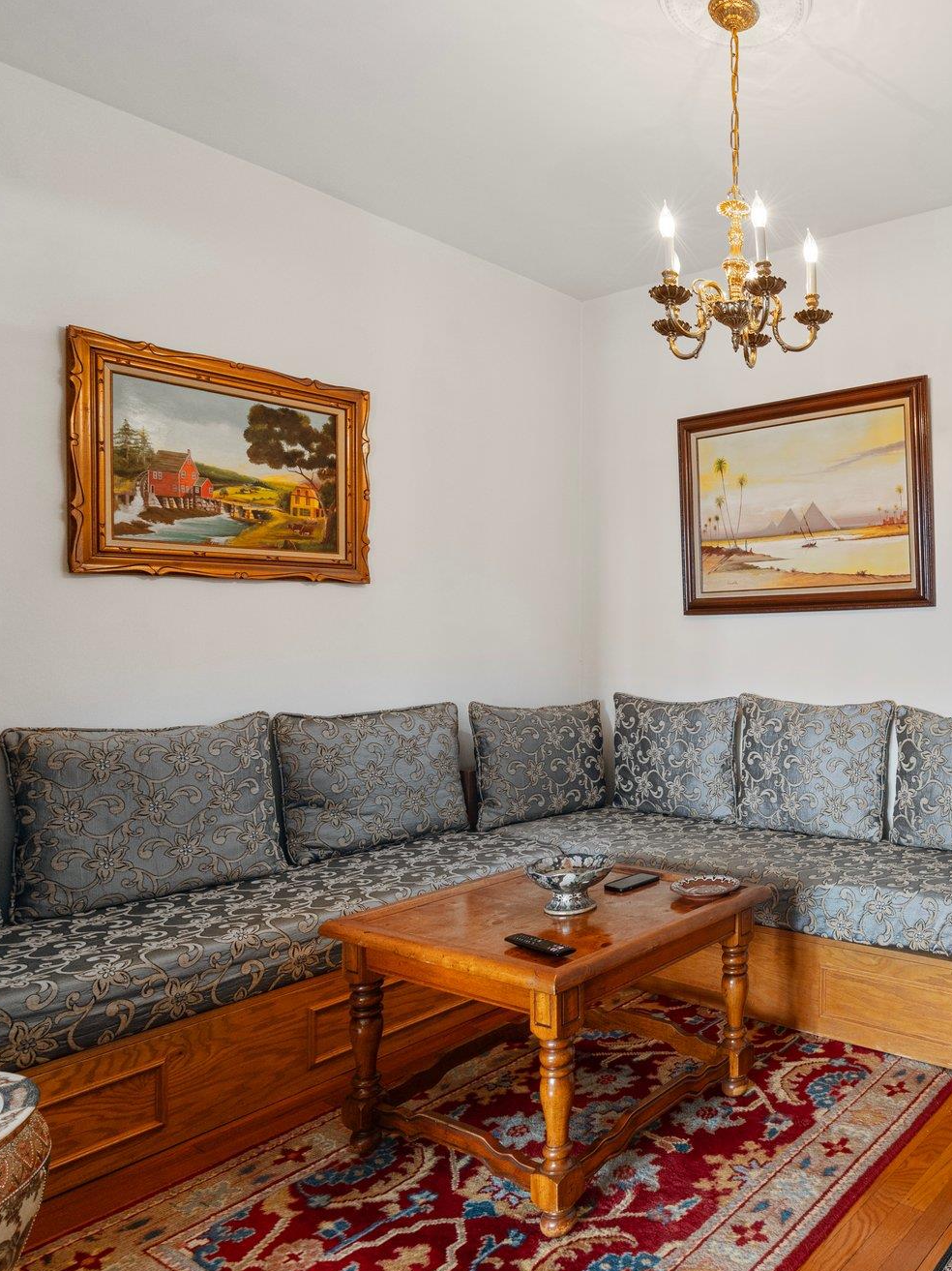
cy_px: 629
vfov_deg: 71.6
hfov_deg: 50.4
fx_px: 880
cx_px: 856
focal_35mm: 24
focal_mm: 16
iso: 640
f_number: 10
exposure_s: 1/5
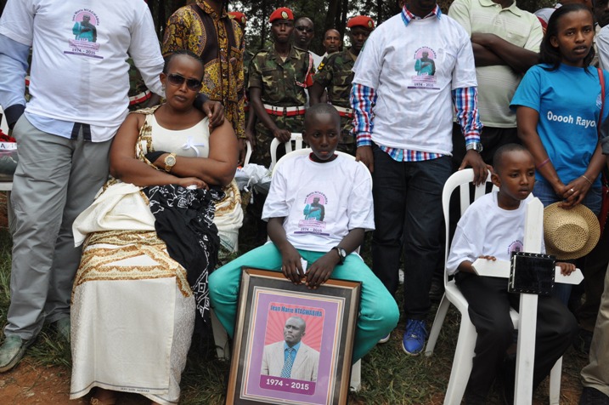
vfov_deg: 39.9
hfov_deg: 57.3
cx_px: 304
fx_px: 557
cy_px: 202
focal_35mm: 33
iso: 500
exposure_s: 1/320
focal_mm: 22
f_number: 9
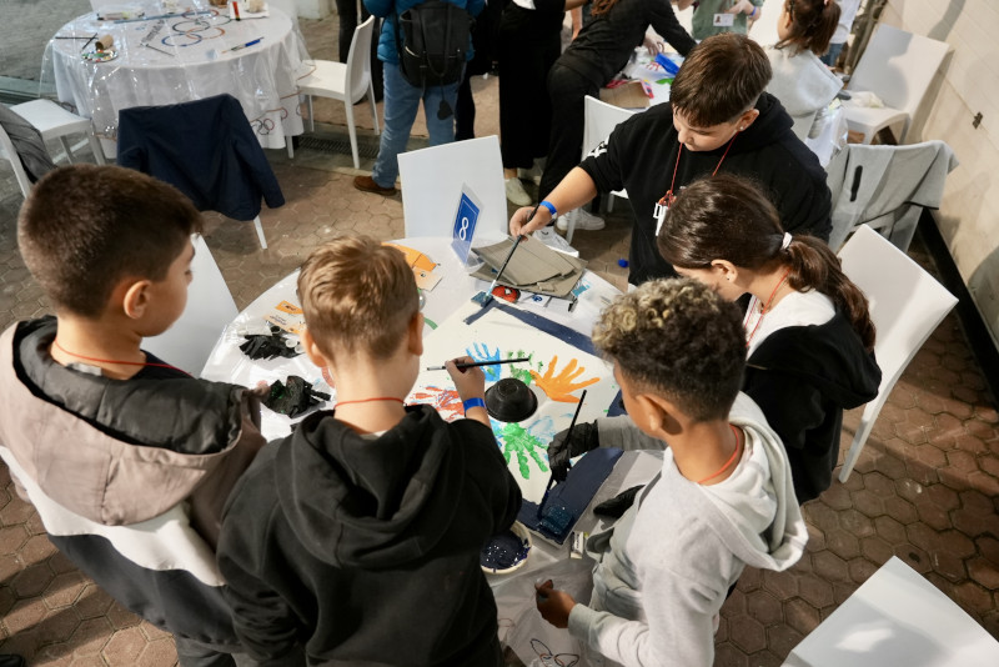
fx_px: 666
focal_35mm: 24
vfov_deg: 53.2
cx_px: 500
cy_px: 334
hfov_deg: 73.7
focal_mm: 24
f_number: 4
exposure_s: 1/160
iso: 5000
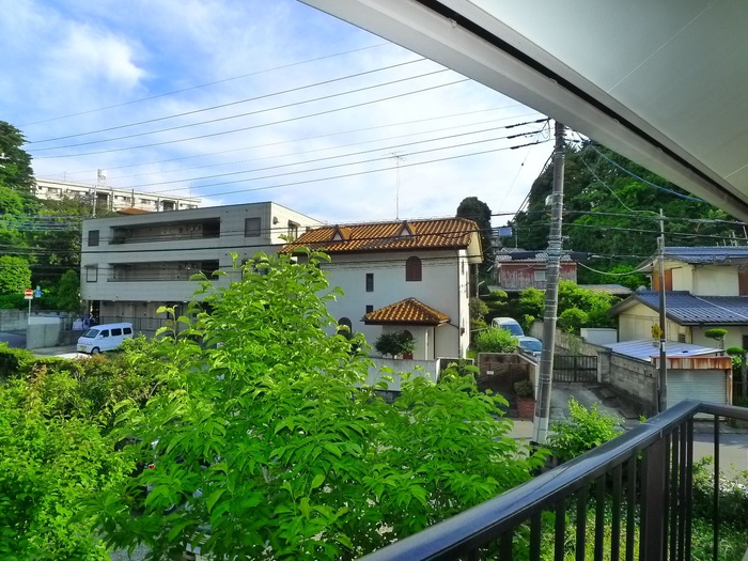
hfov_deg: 71.6
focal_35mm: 24
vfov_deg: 56.8
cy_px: 280
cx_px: 374
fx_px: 519
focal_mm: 5.1
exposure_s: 1/640
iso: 400
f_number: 4
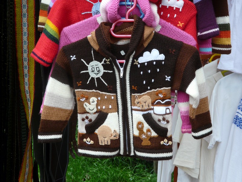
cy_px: 91
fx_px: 371
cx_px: 121
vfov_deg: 27.5
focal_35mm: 53
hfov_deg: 36.2
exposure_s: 1/160
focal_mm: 8.8
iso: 160
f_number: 3.6
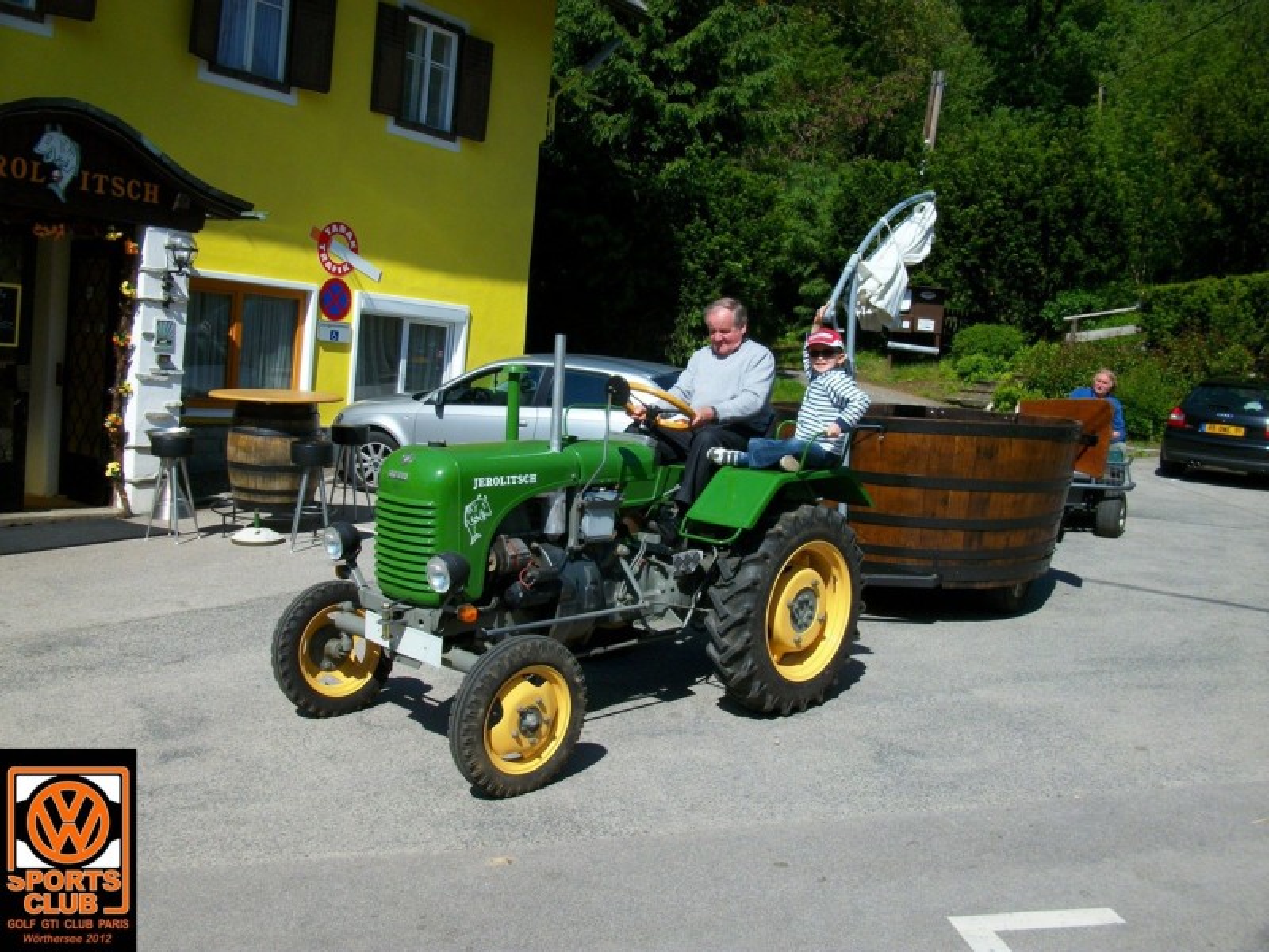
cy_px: 476
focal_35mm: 34
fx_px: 1246
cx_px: 634
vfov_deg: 41.8
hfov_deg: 54.0
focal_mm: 5.7
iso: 80
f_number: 5.5
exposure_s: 1/435
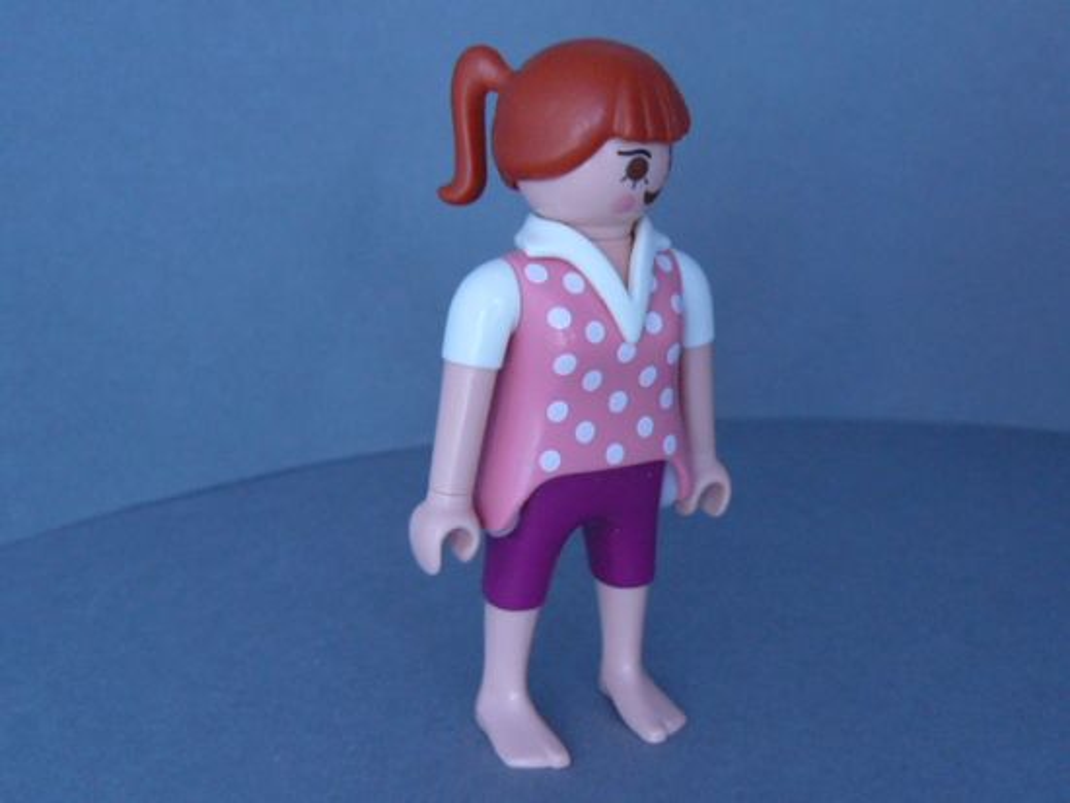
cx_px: 535
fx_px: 1484
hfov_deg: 39.6
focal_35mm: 48
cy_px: 402
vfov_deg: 30.3
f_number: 2.8
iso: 200
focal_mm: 6
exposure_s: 1
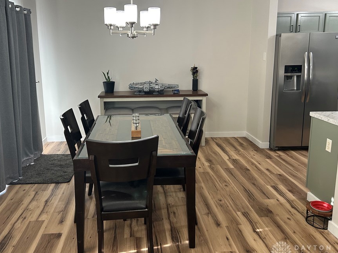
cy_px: 108
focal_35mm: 31
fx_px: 303
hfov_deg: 58.1
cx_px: 144
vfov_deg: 45.3
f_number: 1.5
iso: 125
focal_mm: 5.7
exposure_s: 1/120
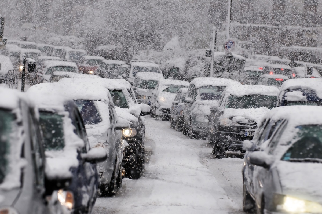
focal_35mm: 232
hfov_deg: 8.9
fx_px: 2077
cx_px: 161
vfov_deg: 5.9
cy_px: 107
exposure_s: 1/1250
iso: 500
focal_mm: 155
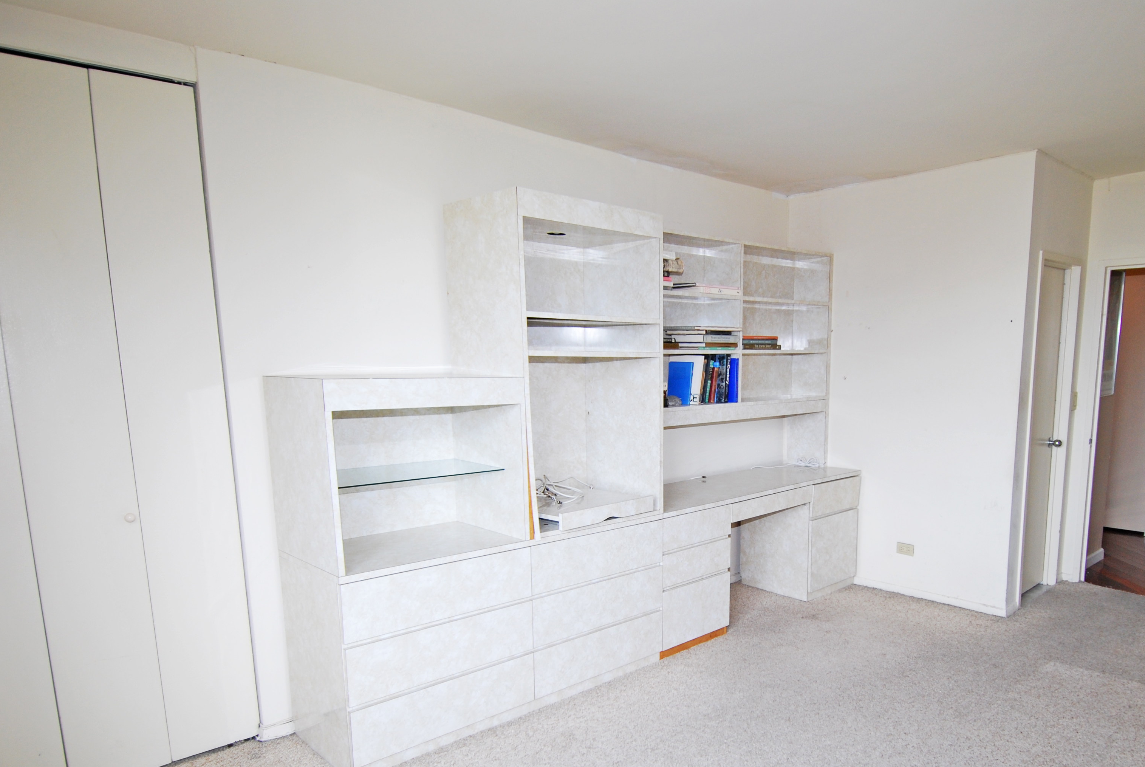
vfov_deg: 54.5
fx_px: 732
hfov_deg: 75.3
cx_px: 676
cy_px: 489
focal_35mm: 23
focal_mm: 12
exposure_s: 1/80
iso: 200
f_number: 4.5
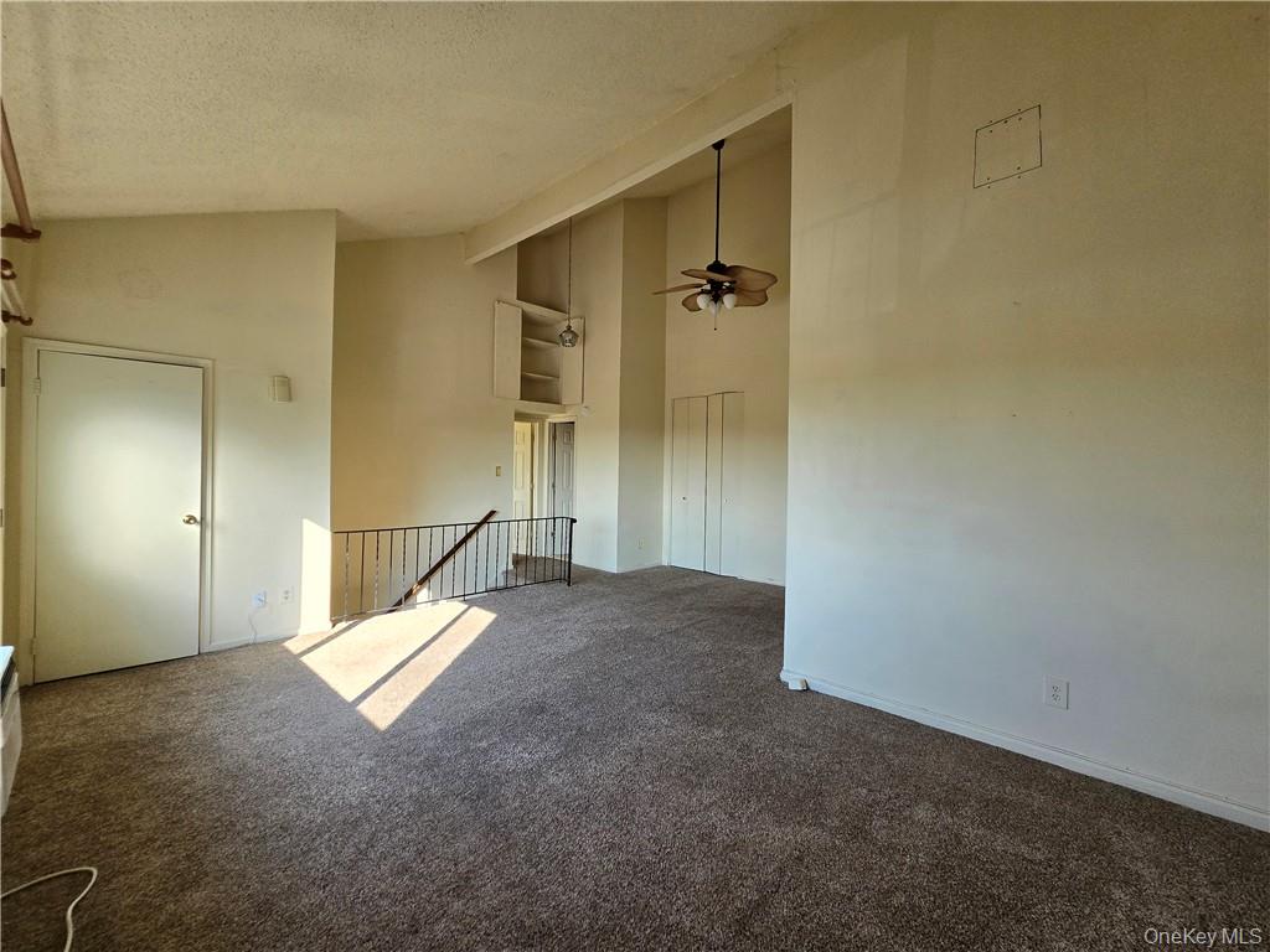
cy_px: 476
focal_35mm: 13
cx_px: 635
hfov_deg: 106.2
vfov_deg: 89.9
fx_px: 477
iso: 160
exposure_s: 1/359
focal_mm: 2.2
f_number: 2.2
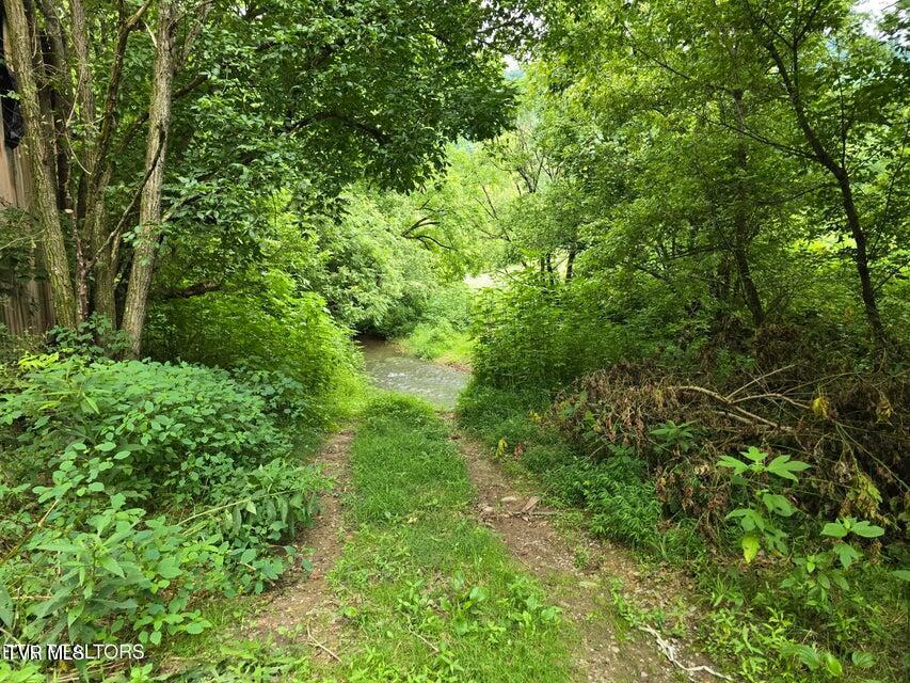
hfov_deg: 73.9
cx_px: 455
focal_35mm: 23
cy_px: 342
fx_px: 605
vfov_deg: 58.9
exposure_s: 1/120
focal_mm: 6.3
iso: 200
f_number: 1.7
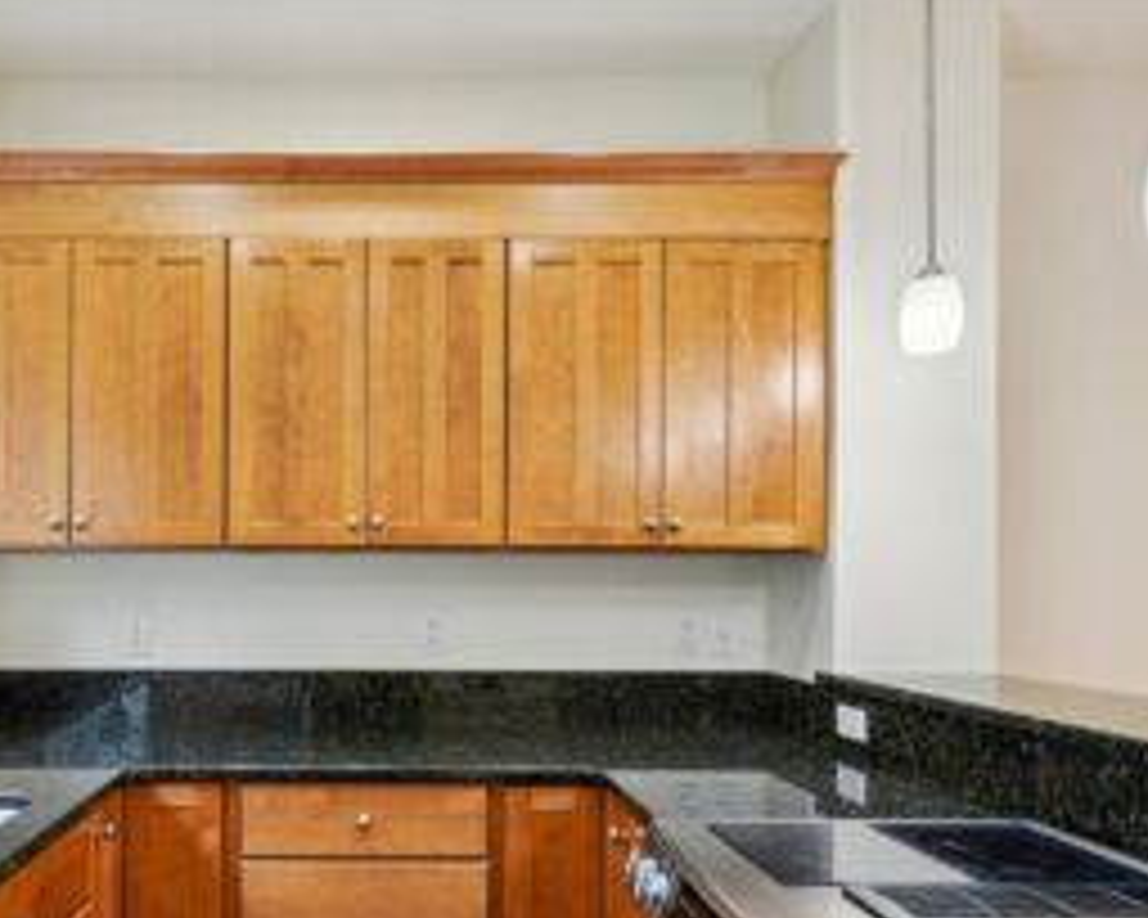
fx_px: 849
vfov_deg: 56.0
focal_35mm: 25
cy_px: 587
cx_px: 356
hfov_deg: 65.7
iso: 400
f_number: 8
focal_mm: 17
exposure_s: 1/10
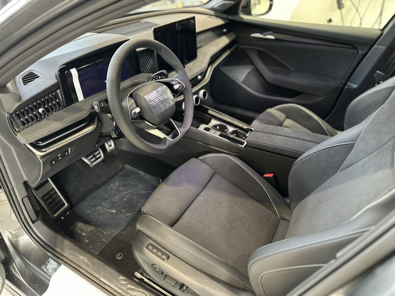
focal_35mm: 24
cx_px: 198
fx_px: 274
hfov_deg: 71.6
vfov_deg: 56.8
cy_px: 148
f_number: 1.78
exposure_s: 1/50
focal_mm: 6.86
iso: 640
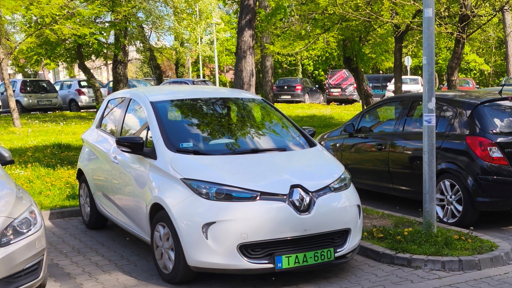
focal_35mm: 26
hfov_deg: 71.9
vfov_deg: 44.4
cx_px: 252
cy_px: 152
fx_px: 353
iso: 80
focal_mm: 5.35
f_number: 1.7
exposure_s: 1/1587
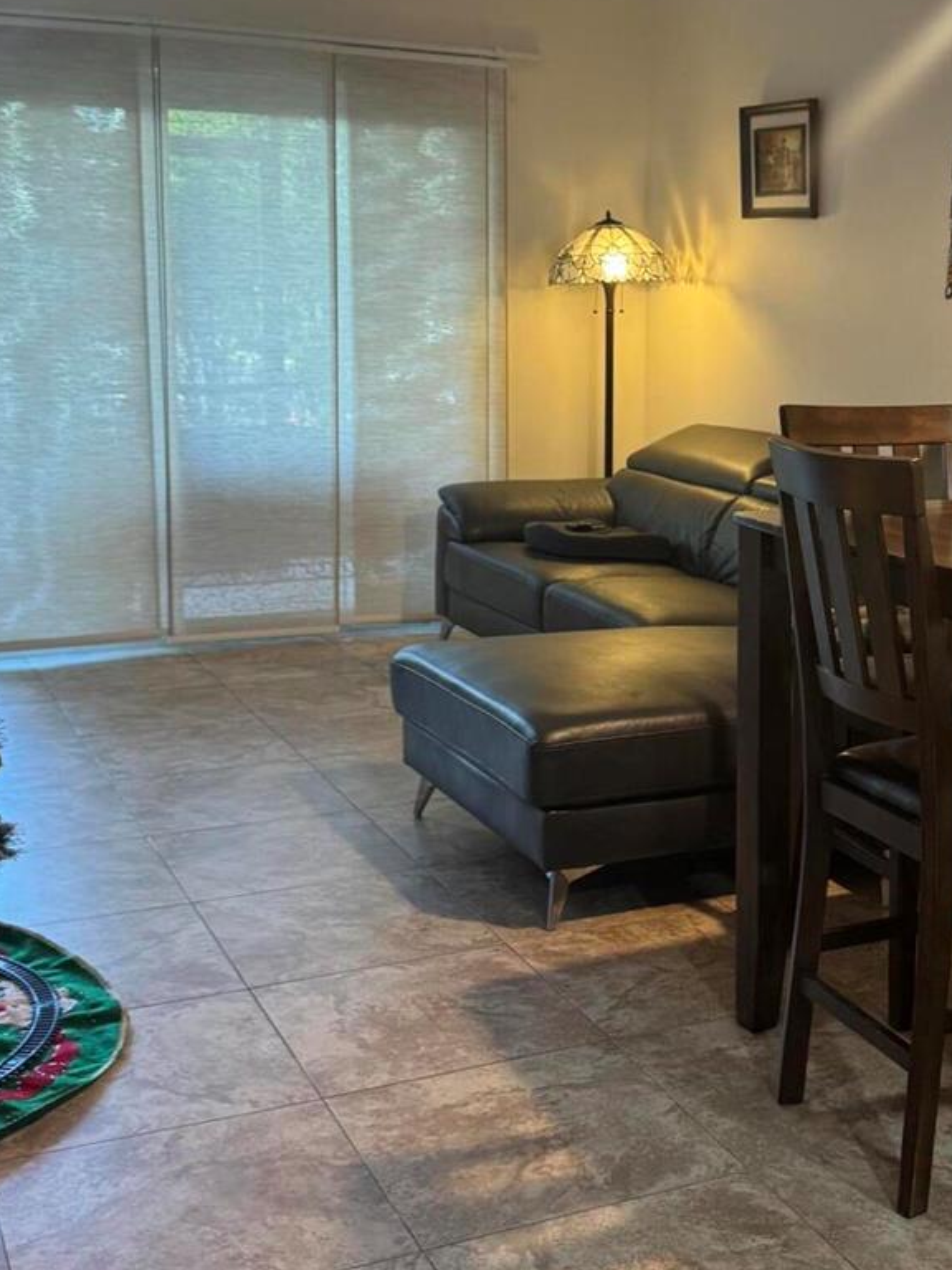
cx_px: 704
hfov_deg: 29.8
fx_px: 1760
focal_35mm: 48
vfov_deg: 39.6
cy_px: 557
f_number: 1.78
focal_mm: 6.76
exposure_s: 1/60
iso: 200
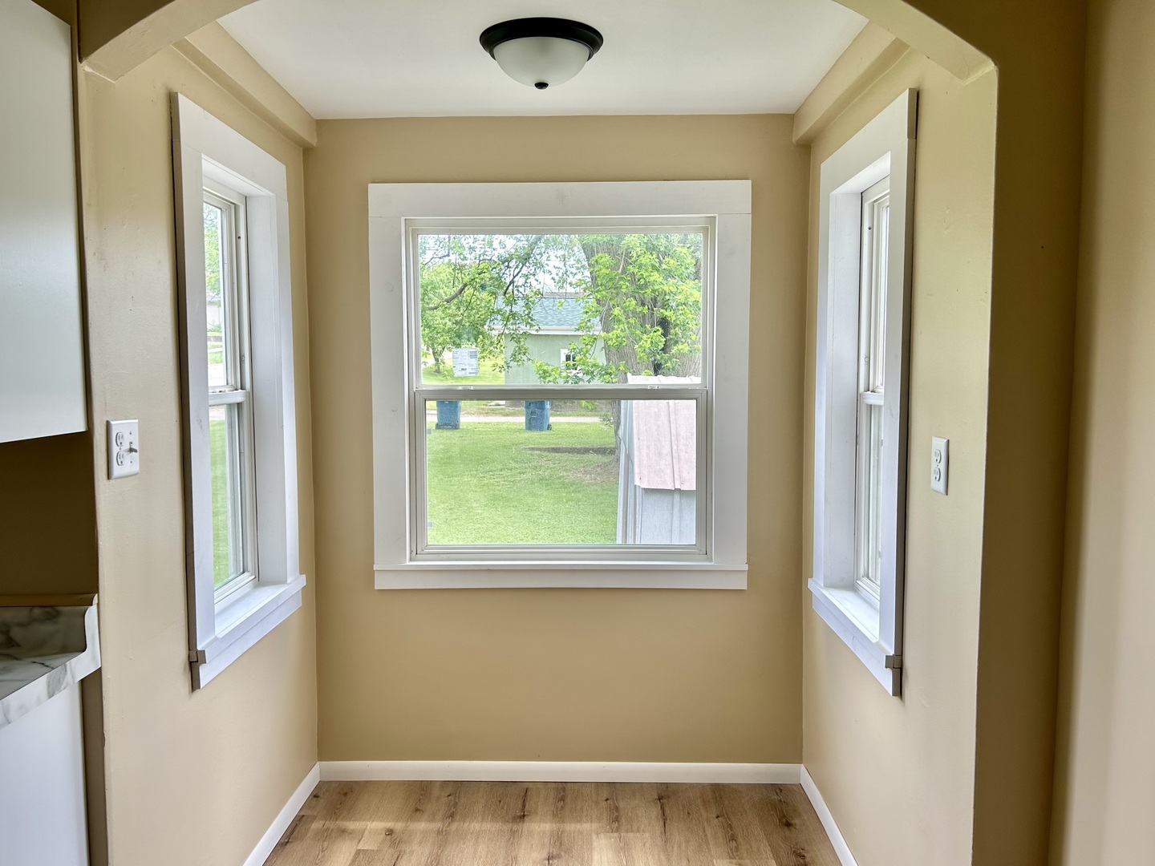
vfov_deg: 53.1
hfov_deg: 67.3
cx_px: 578
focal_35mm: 26
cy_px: 433
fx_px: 868
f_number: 1.5
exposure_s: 1/272
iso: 40
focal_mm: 5.7
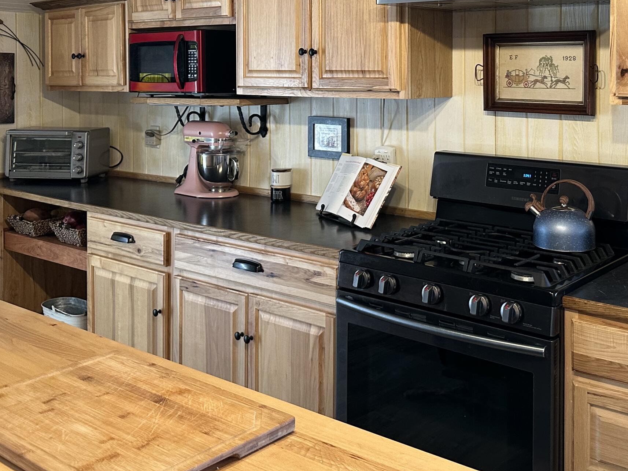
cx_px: 391
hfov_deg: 44.4
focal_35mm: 42
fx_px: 762
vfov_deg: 33.4
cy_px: 93
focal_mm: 6.86
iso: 250
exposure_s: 1/60
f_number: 1.78
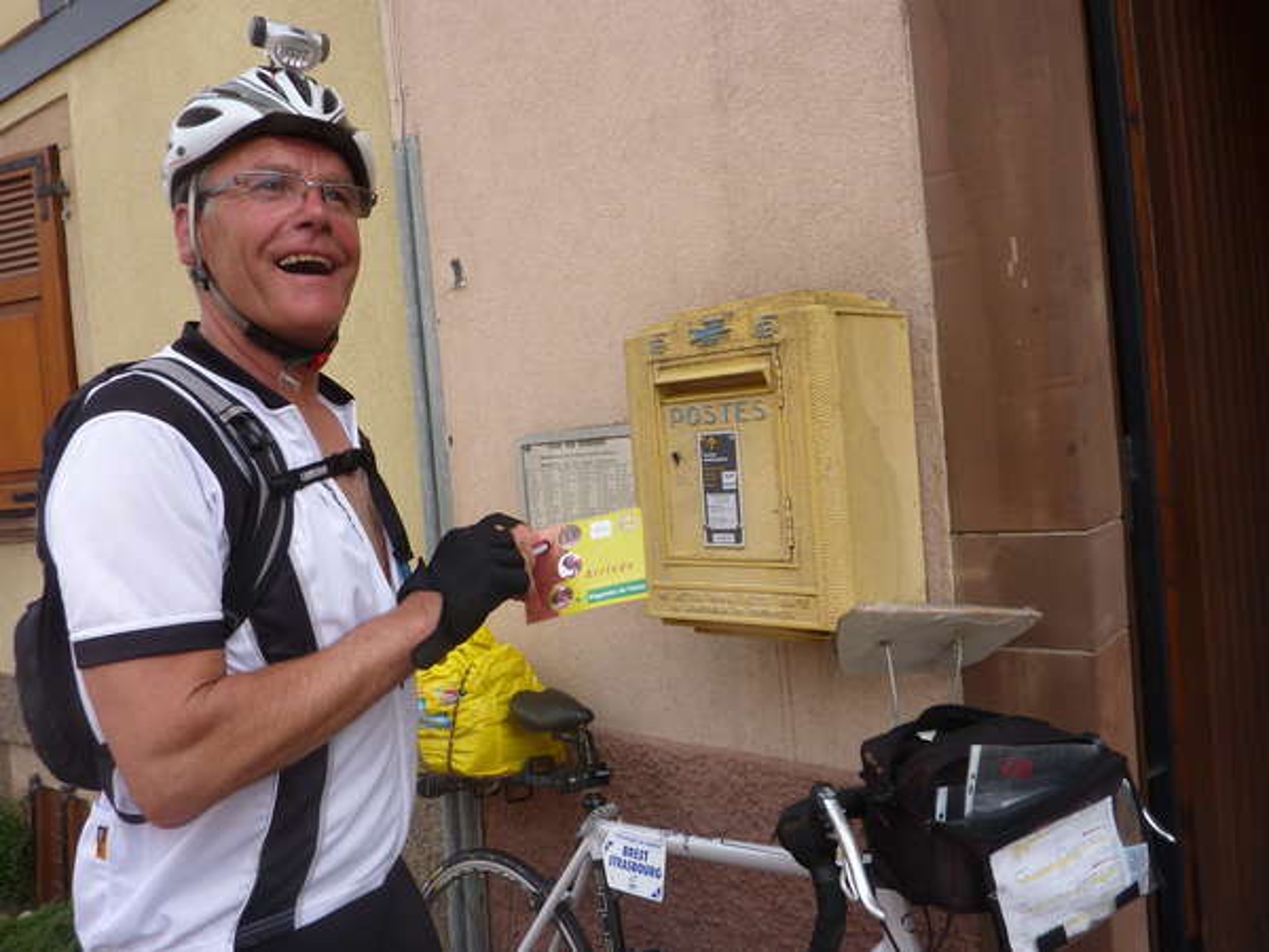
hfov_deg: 67.3
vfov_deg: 53.1
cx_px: 634
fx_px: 953
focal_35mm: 26
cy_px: 476
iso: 80
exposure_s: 1/200
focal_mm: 4.1
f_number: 4
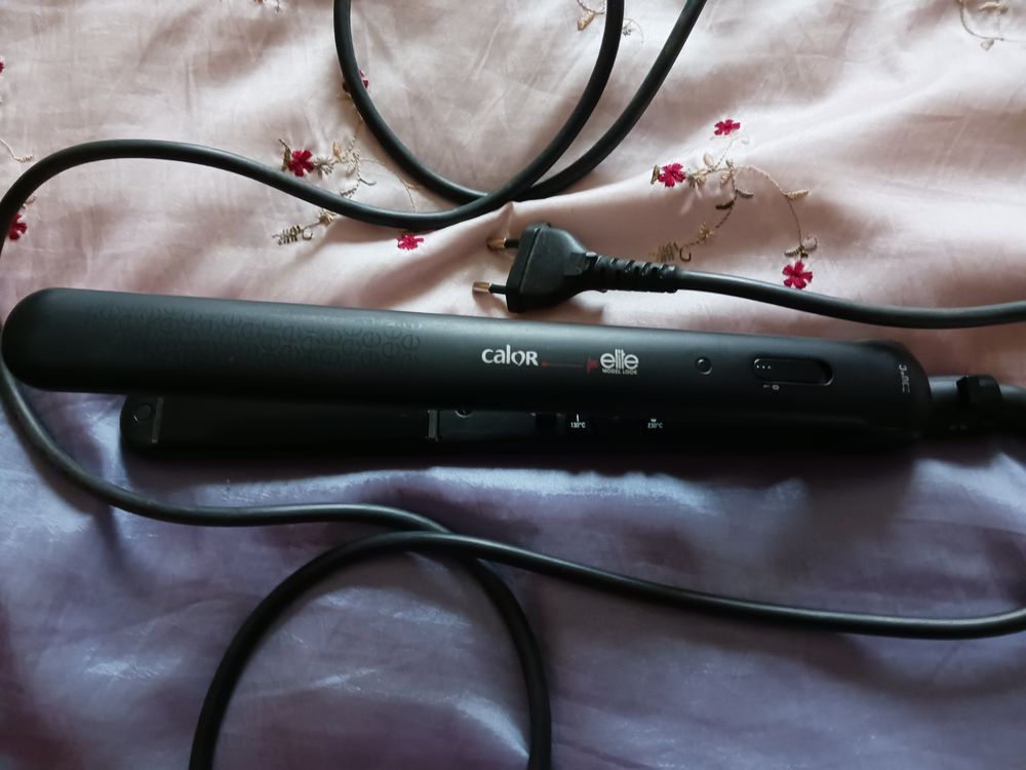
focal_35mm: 27
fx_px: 800
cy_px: 385
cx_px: 513
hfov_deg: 65.3
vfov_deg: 51.4
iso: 1600
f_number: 1.8
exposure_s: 1/16.7
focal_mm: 4
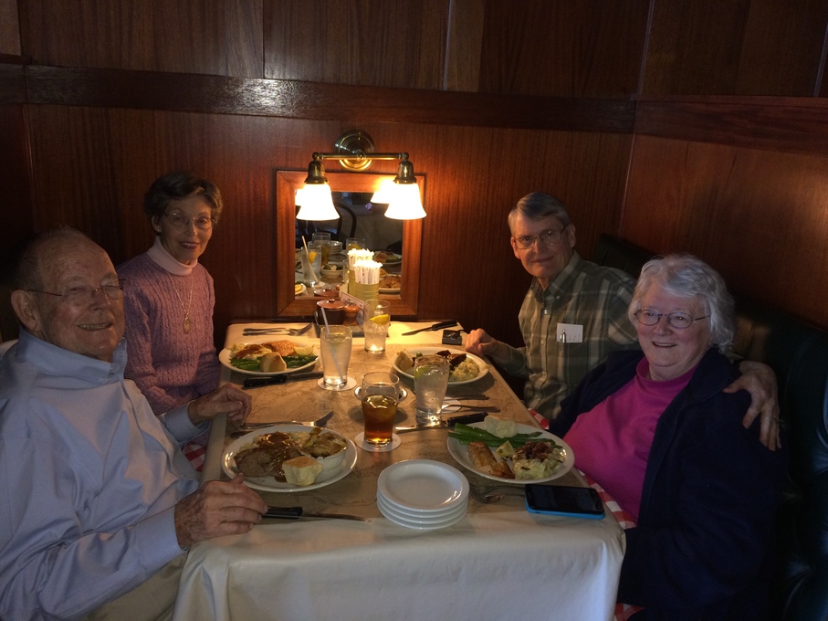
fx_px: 694
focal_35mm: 29
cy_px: 310
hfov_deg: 61.7
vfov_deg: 48.2
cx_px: 414
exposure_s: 1/24
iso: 160
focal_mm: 4.15
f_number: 2.2
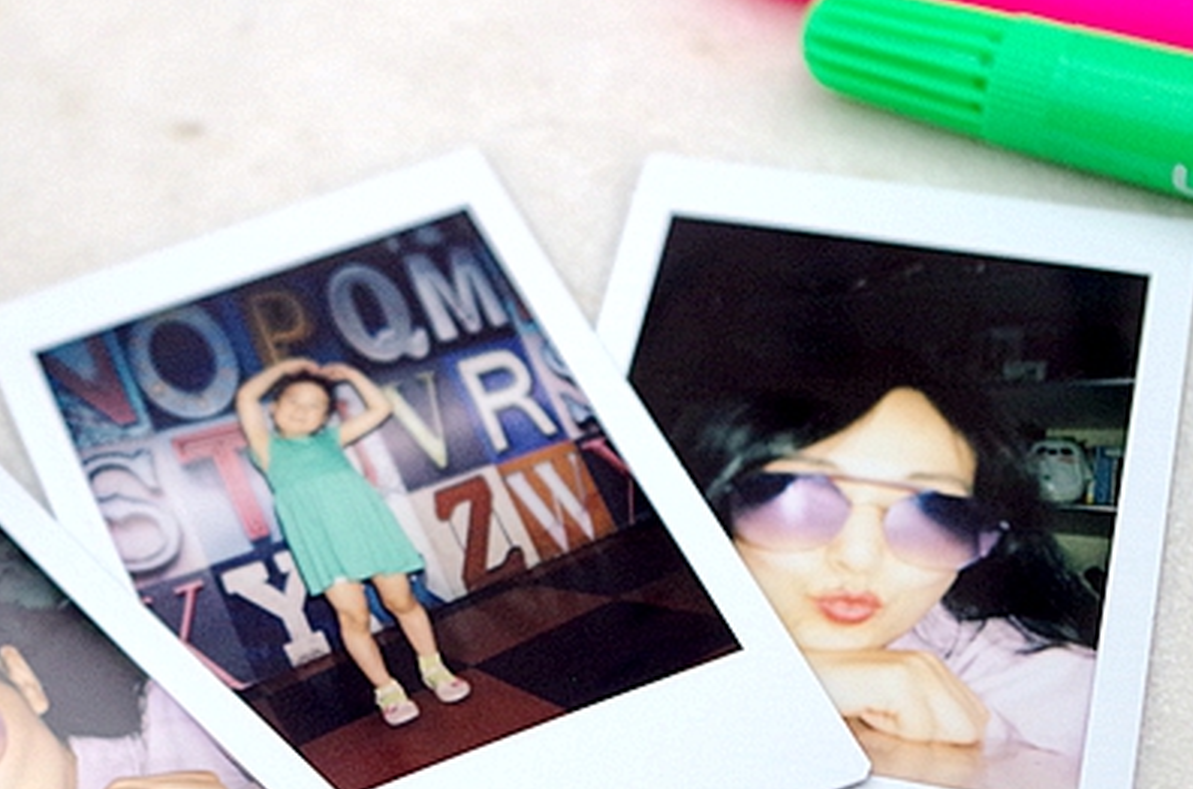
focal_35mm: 93
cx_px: 286
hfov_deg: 21.8
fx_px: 3075
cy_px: 461
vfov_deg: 14.6
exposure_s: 1/60
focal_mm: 30.63
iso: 800
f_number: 4
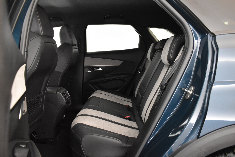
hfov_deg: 67.4
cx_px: 118
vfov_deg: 47.9
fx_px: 176
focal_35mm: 27
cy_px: 78
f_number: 3.5
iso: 3200
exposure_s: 1/20
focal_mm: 18
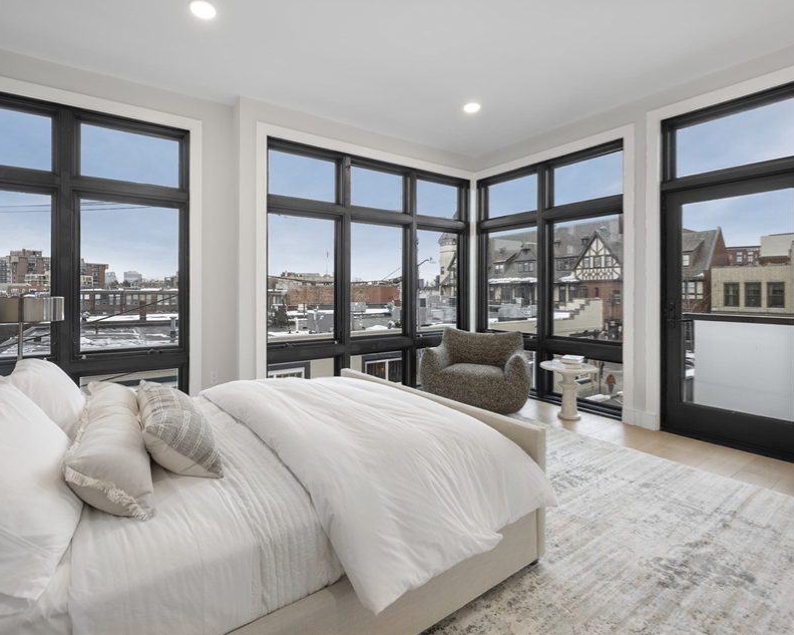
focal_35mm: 17
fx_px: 399
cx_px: 371
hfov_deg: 89.5
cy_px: 293
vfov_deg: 76.8
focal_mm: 14
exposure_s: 1/1.25
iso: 64
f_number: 7.1
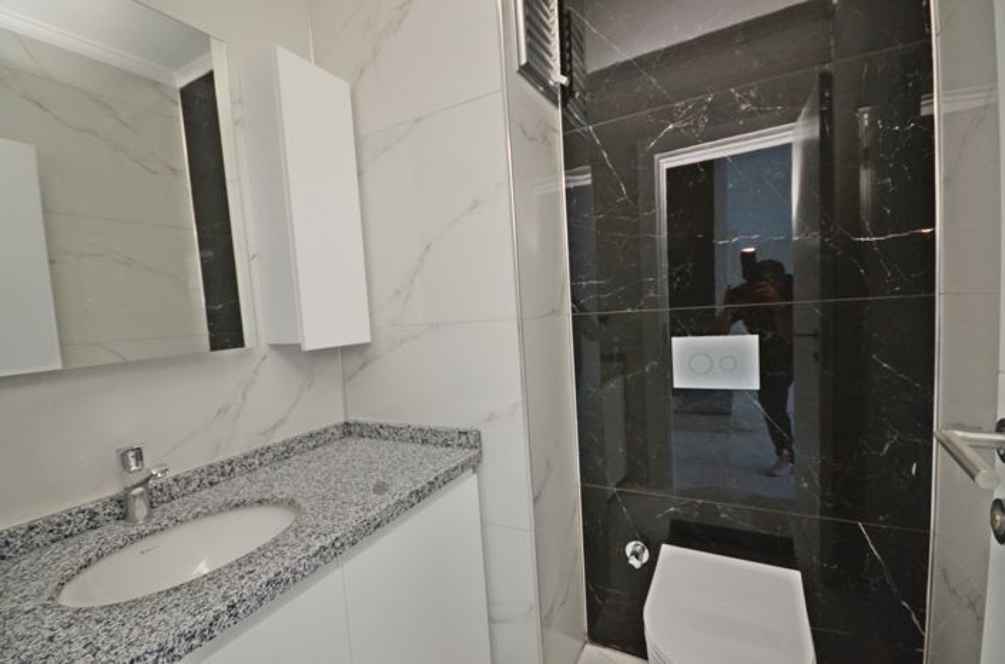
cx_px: 502
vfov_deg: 77.0
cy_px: 332
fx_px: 418
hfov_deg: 100.5
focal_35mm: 15
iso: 800
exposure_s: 1/60
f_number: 4
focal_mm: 10
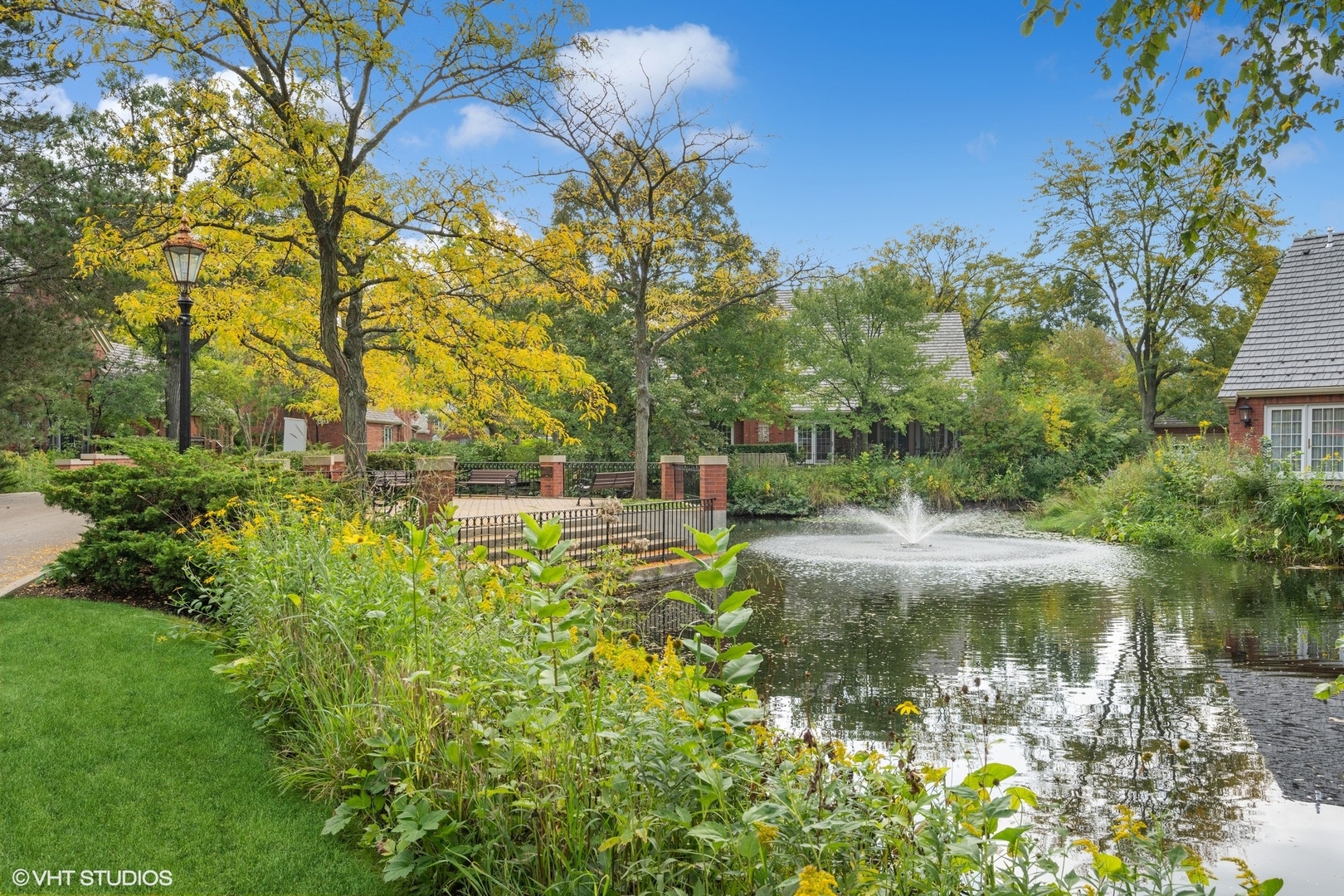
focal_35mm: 24
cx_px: 672
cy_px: 448
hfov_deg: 72.6
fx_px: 915
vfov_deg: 52.2
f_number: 9.5
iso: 200
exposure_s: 1/90
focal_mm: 24.5
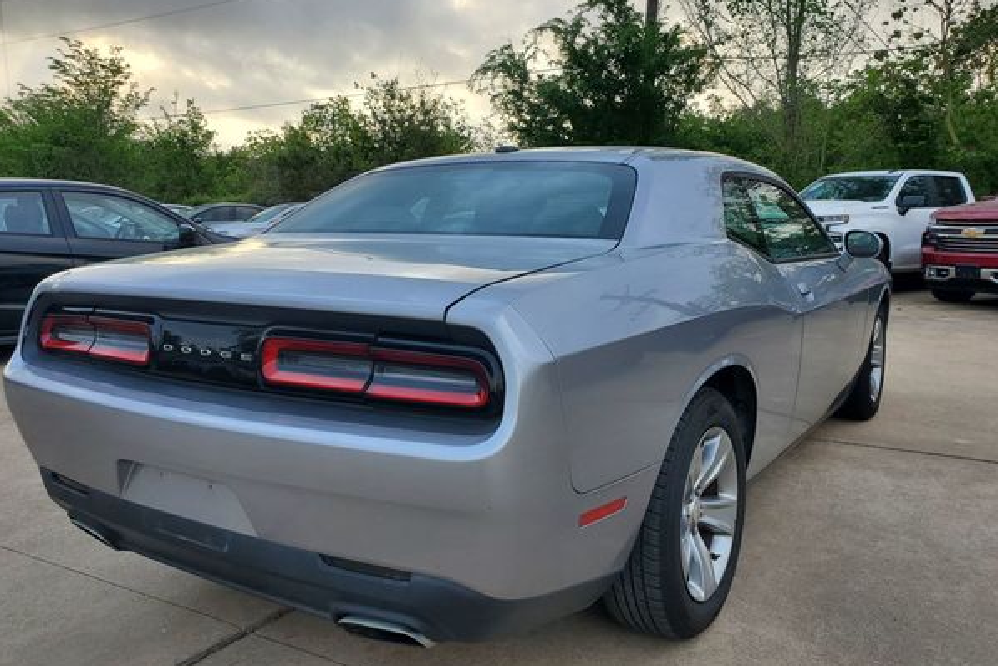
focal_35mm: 29
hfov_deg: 63.7
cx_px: 493
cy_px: 365
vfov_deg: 44.9
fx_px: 804
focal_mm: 4.3
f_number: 2.4
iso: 50
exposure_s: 1/398
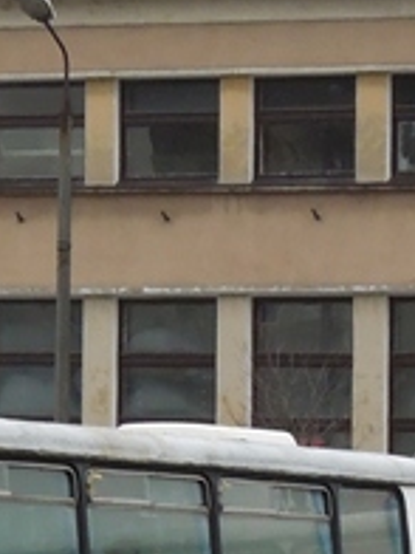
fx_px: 5099
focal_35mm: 319
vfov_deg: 6.2
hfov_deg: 4.7
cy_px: 735
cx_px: 82
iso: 450
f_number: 4.5
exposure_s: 1/200
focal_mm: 14.1
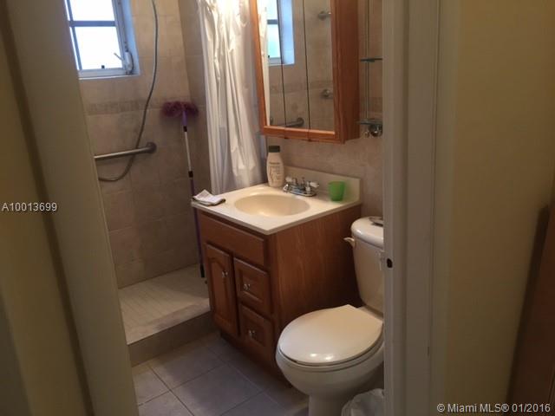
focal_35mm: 29
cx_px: 278
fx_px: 465
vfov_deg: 48.2
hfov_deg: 61.7
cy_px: 208
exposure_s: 1/30
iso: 80
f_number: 2.2
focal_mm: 4.15
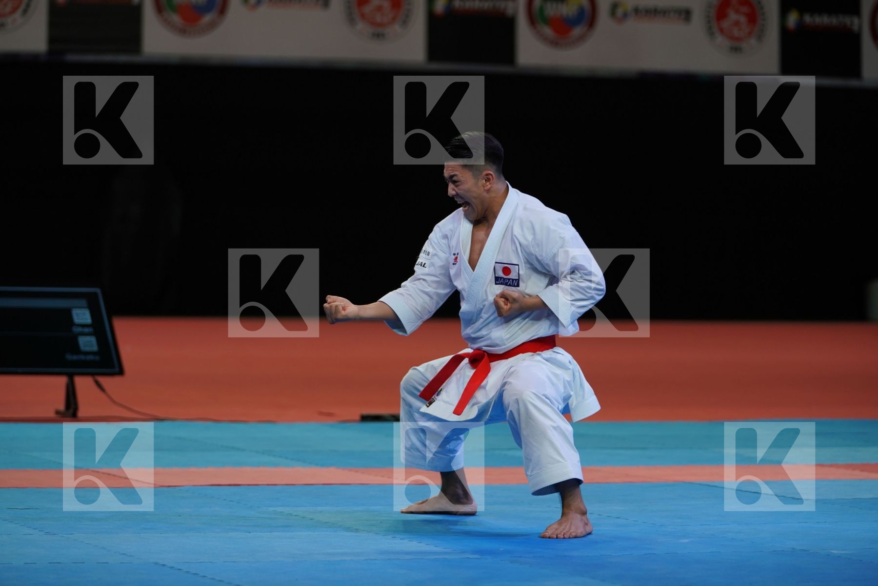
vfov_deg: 8.2
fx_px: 4073
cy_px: 293
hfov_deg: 12.3
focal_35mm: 167
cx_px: 439
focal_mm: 167
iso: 500
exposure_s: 1/400
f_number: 4
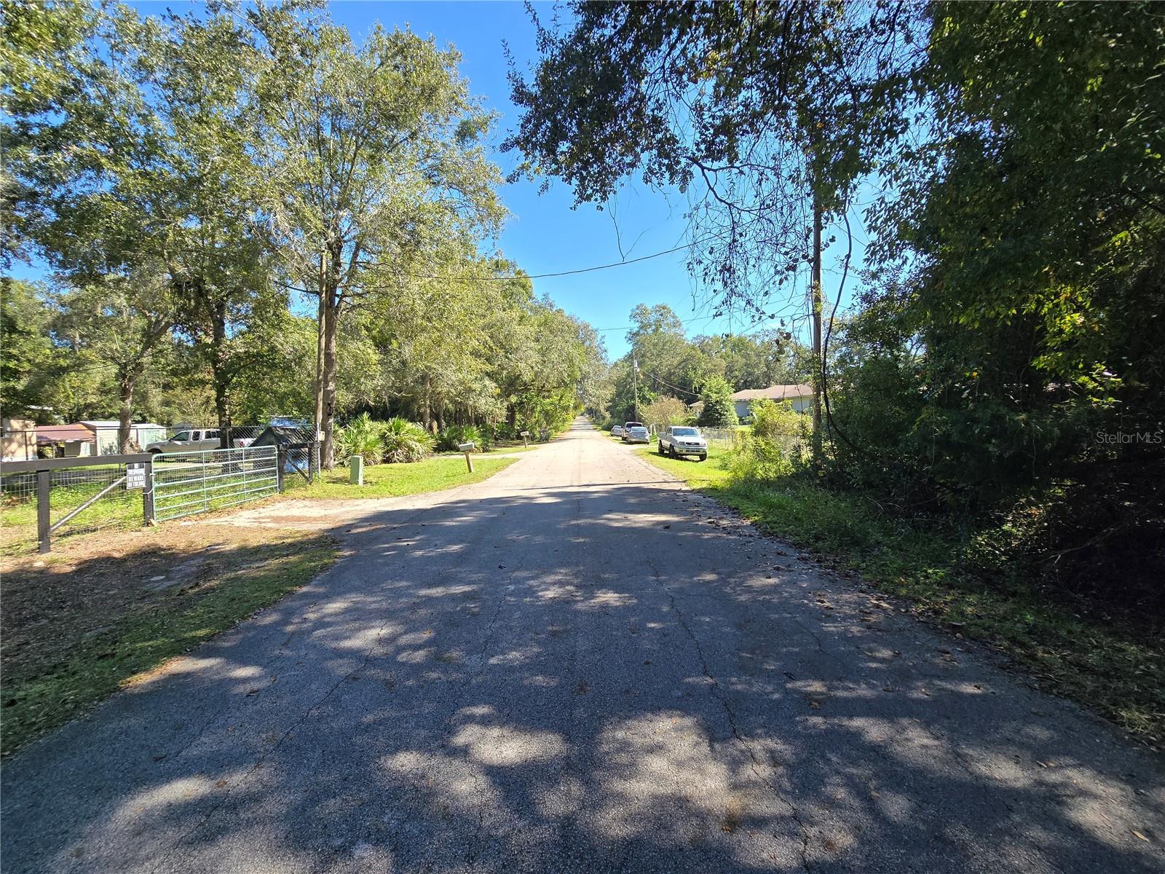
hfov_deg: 106.2
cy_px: 437
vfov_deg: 89.9
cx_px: 582
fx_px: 438
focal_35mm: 13
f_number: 2.2
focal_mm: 2.2
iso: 50
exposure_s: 1/715
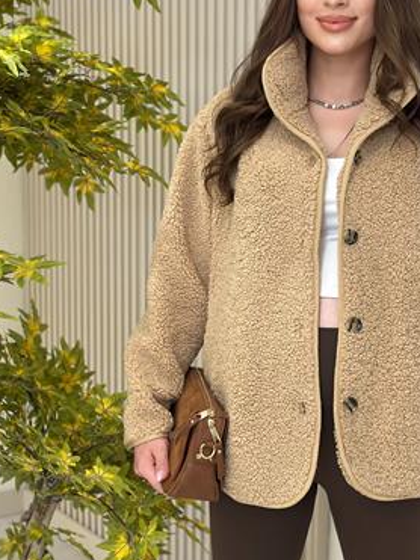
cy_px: 245
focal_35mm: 69
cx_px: 248
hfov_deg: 21.3
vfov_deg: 28.1
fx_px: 1117
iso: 64
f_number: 1.78
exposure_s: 1/100
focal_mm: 6.86
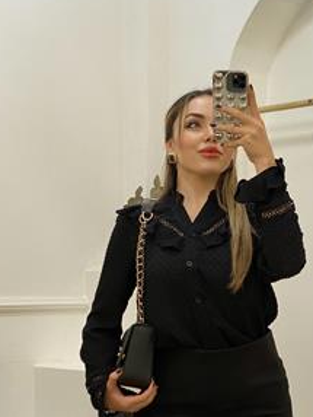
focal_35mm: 75
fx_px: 903
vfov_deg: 25.9
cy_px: 257
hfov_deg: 19.6
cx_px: 188
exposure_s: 1/100
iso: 64
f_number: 2
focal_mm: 6
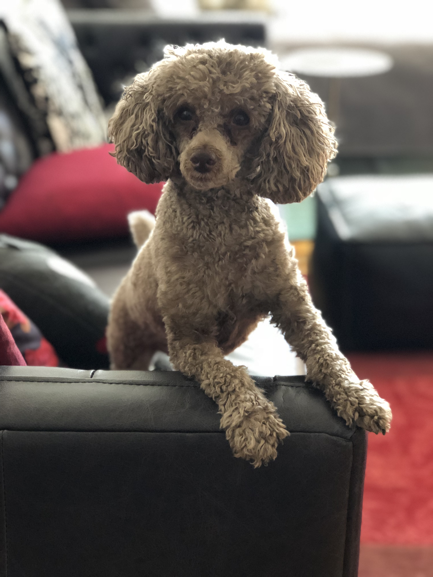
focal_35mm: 57
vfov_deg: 33.8
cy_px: 288
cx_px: 216
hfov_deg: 25.7
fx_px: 951
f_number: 2.8
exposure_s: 1/60
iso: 640
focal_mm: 6.6
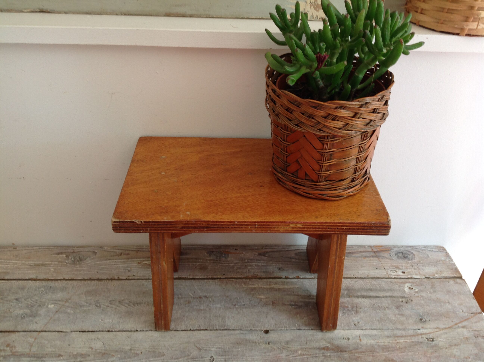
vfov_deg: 40.6
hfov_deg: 52.7
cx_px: 242
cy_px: 181
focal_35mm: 35
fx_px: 489
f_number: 2.4
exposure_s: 1/17
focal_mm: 4.28
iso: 50
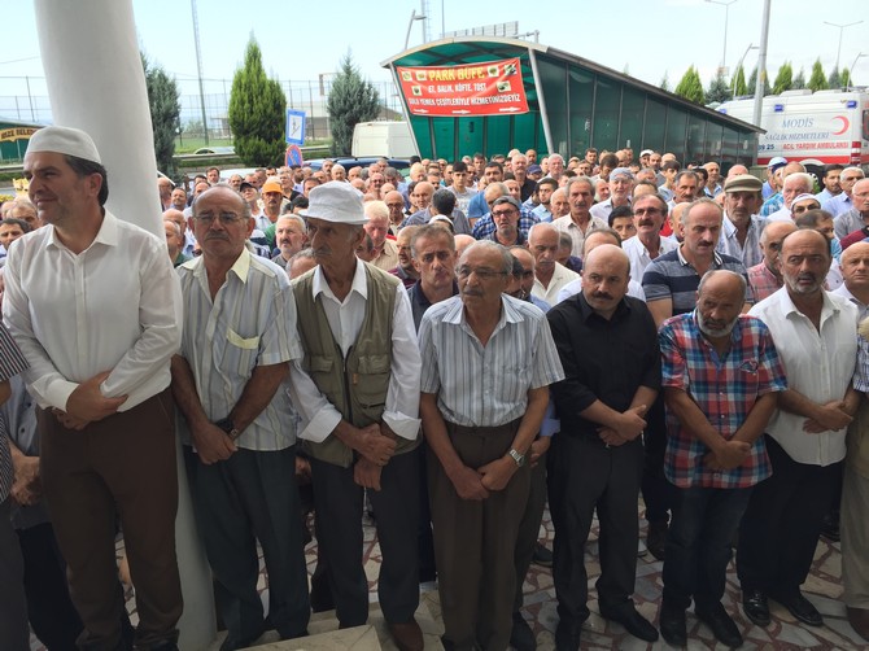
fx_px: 728
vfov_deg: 48.2
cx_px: 434
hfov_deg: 61.7
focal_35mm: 29
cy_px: 326
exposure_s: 1/176
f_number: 2.2
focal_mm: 4.15
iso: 32
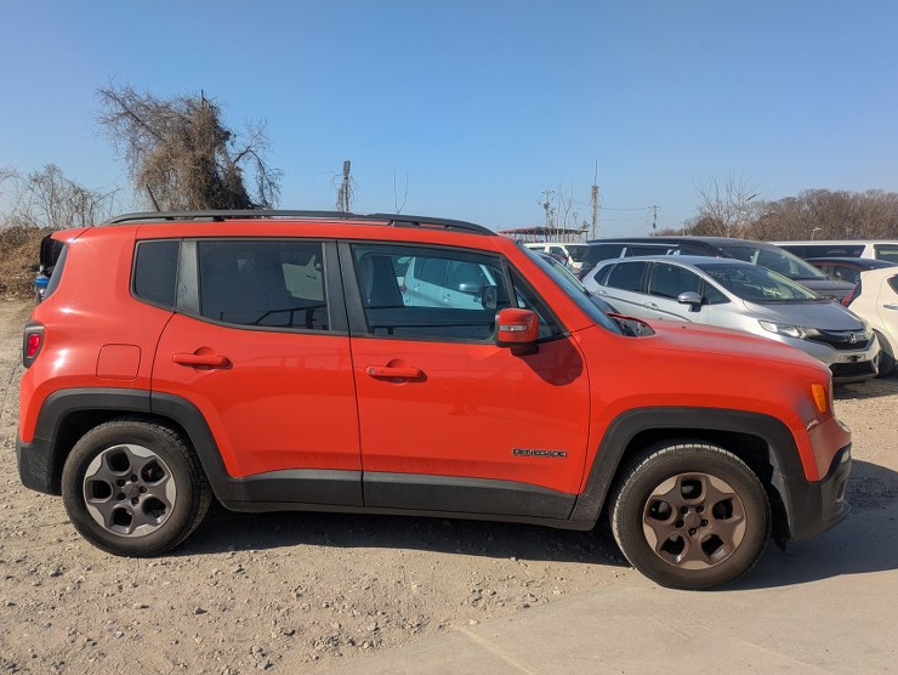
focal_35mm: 27
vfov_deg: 51.4
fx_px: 701
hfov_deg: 65.3
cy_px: 323
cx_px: 429
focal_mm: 5.43
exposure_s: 1/3378
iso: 47
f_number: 1.89
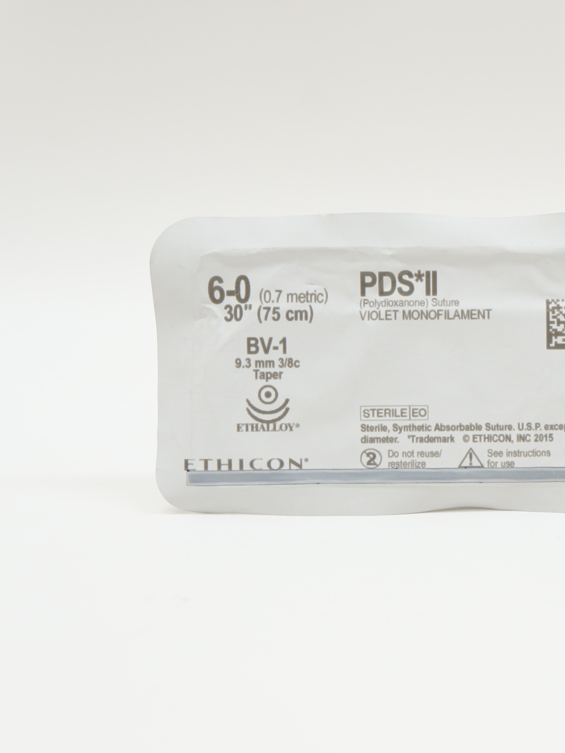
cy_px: 376
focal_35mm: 85
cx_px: 513
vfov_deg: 23.1
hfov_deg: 17.2
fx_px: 1844
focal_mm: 39
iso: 400
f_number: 6.3
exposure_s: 1/50
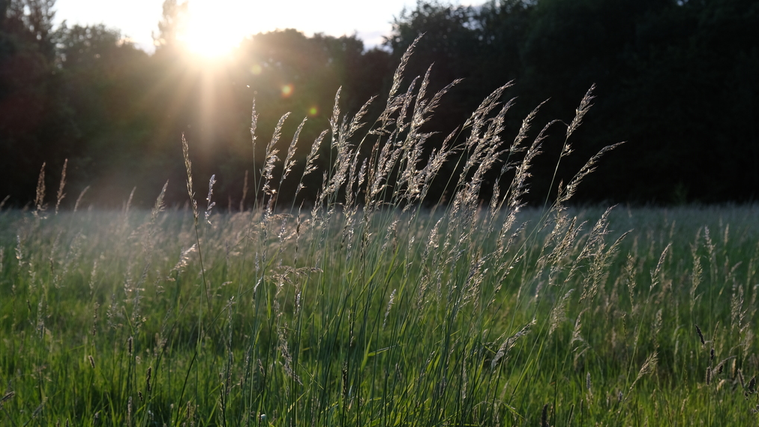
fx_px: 1409
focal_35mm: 70
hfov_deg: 30.2
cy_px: 183
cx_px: 377
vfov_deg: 17.2
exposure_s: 1/320
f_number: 6.3
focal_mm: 44
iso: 320
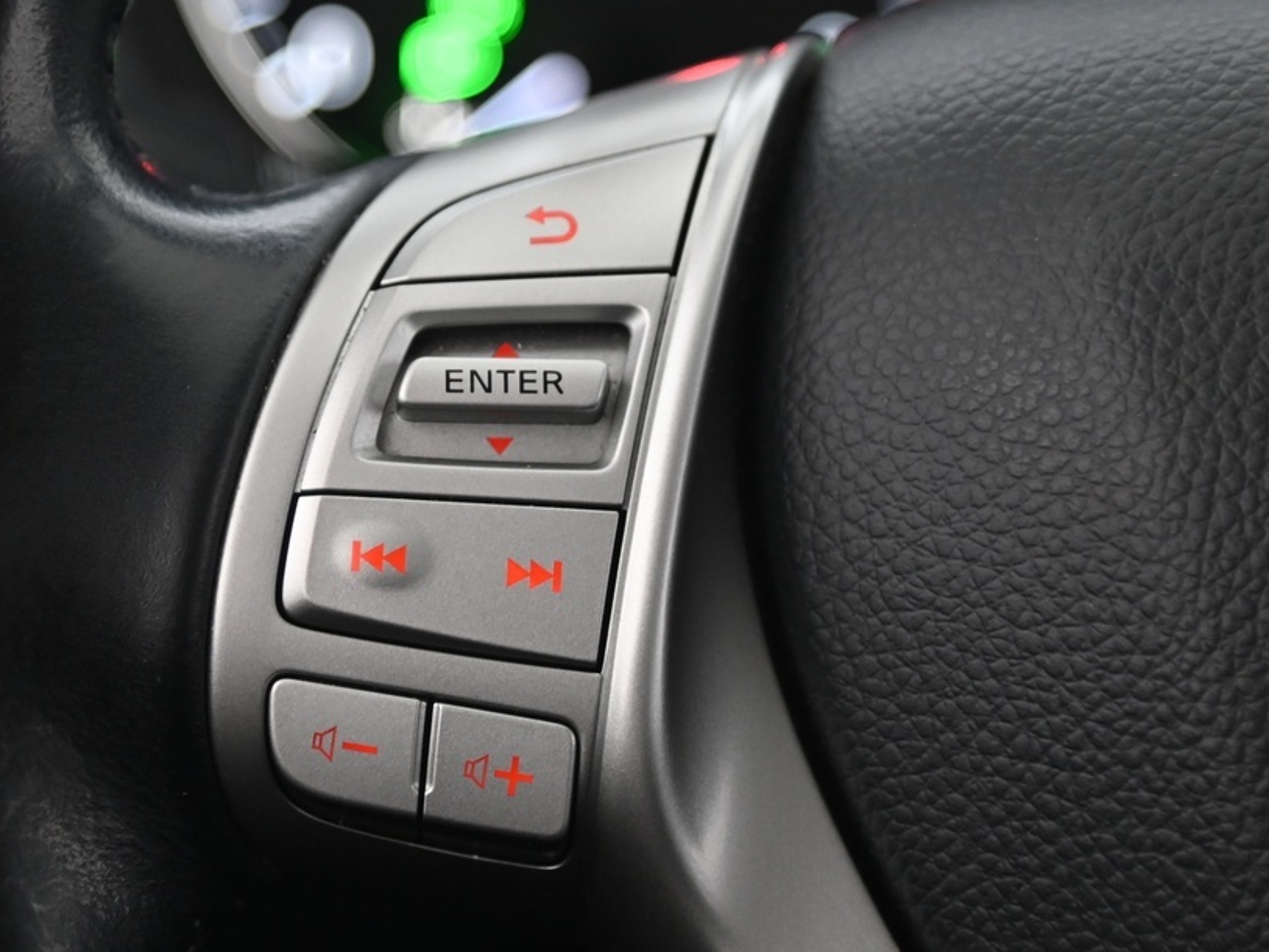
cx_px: 396
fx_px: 8434
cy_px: 335
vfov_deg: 6.5
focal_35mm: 230
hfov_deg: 8.6
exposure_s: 1/15
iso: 2000
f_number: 4
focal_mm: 120
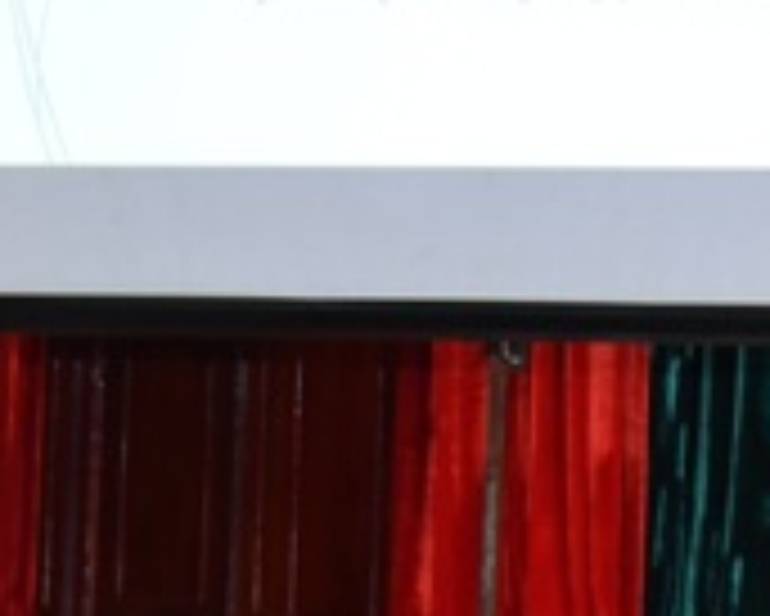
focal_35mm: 239
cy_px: -324
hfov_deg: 7.9
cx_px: 1128
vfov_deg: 6.4
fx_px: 5450
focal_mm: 58
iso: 2000
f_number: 5.6
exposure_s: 1/60
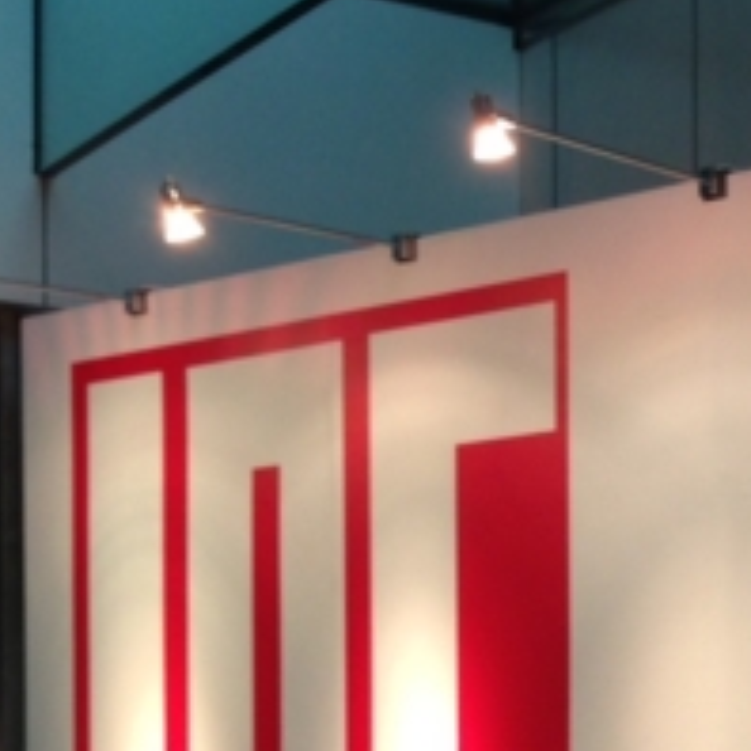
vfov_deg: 14.2
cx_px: 1089
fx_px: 2896
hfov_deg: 14.0
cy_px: 952
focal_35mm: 118
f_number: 2.4
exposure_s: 1/20
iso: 64
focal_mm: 4.13
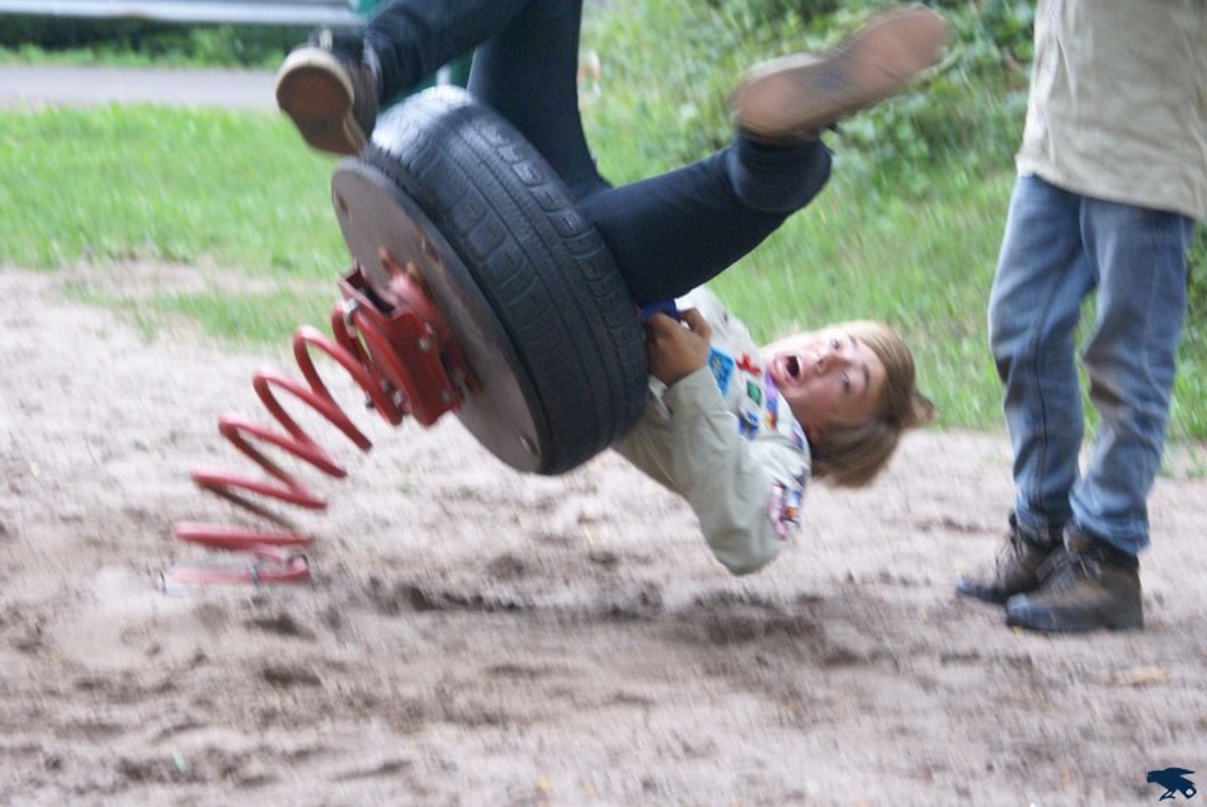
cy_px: 404
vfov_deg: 13.1
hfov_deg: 19.4
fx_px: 3524
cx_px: 604
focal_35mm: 105
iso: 800
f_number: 5.6
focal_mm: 70
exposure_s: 1/60
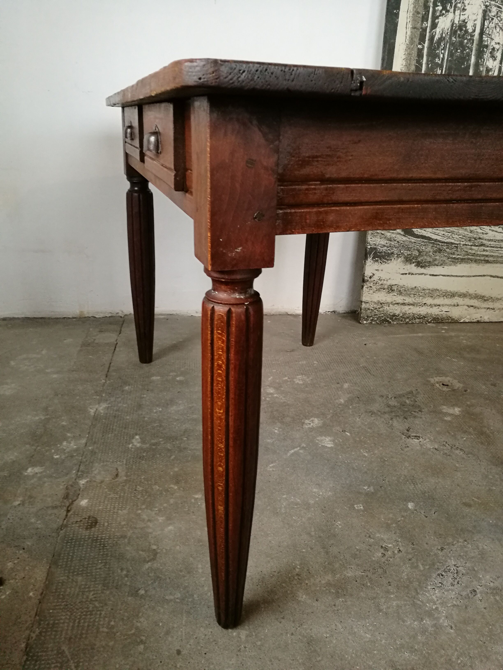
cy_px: 335
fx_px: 523
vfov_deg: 65.3
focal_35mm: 27
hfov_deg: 51.4
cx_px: 252
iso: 400
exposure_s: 1/33.3
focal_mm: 4.5
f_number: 2.2
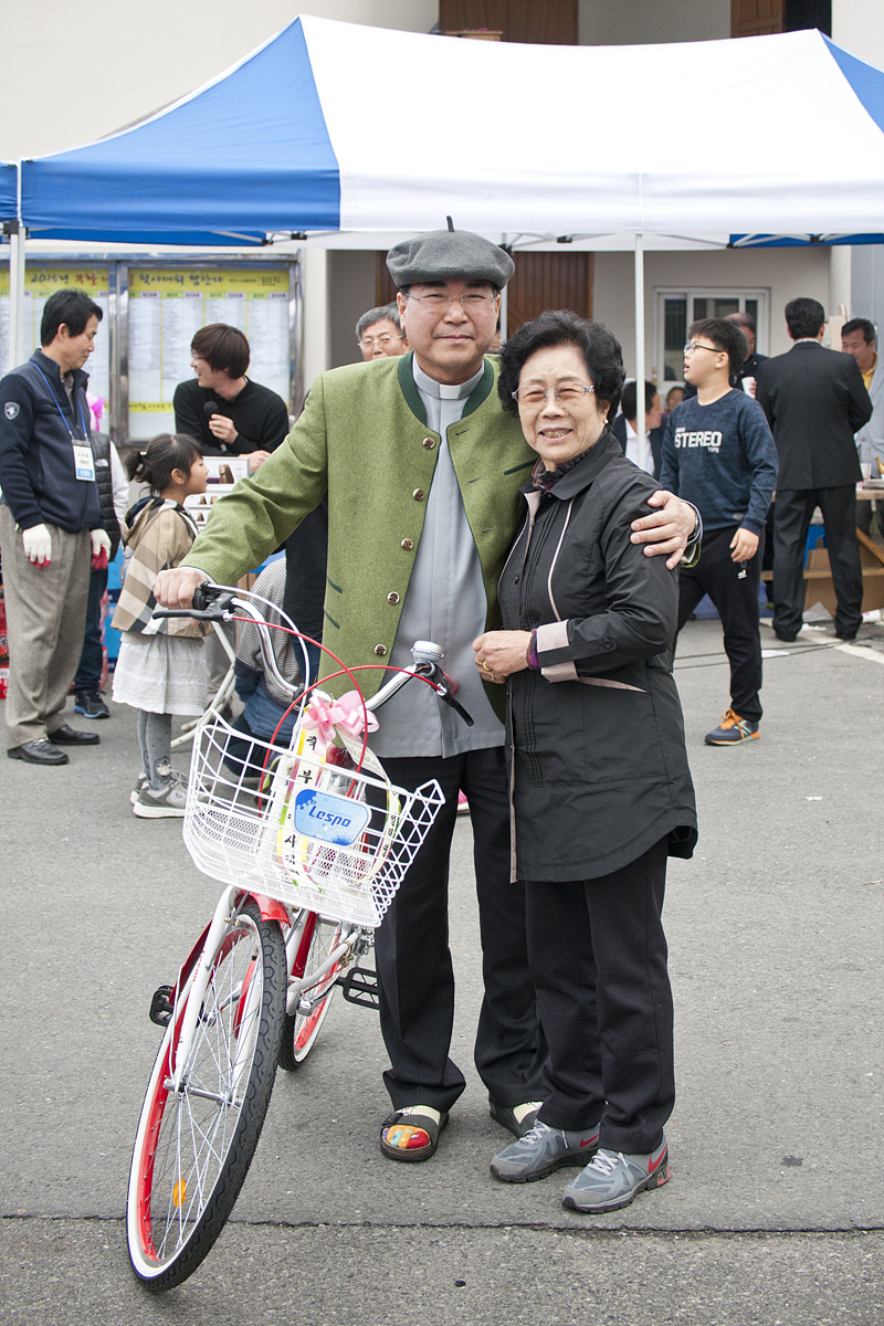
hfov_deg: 27.0
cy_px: 663
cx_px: 442
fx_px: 1842
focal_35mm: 50
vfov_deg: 39.6
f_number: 5
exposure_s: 1/250
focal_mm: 50
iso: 400
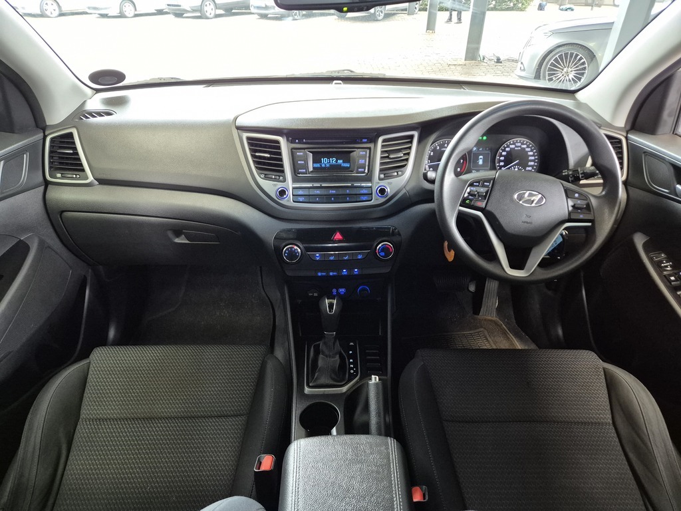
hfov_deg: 73.9
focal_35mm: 23
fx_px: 452
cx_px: 340
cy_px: 256
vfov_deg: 58.9
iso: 1000
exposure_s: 1/100
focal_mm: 5.4
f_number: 1.8
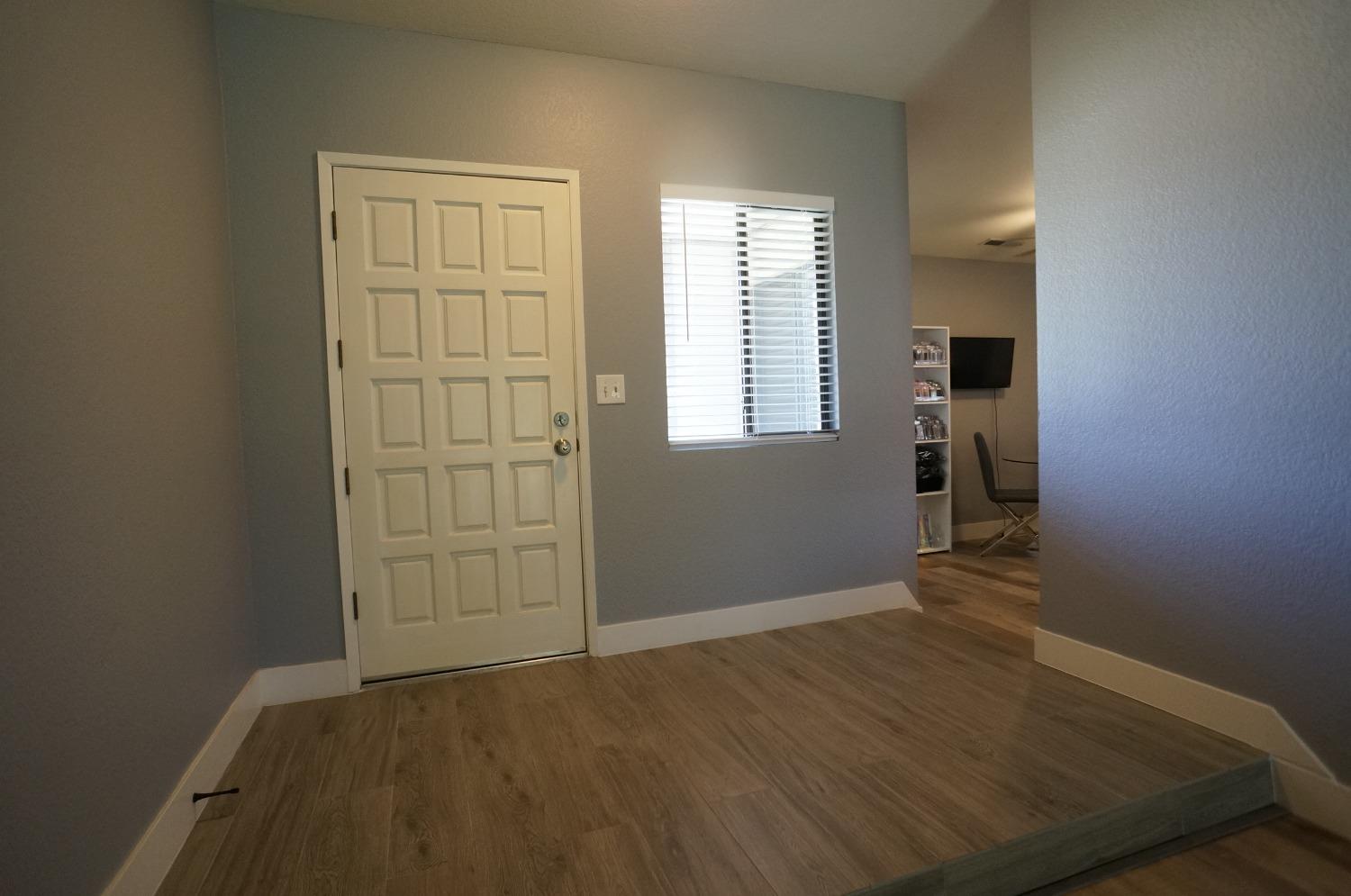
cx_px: 676
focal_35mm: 24
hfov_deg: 73.8
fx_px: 899
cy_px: 448
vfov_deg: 53.0
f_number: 4
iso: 800
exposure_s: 1/60
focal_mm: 16
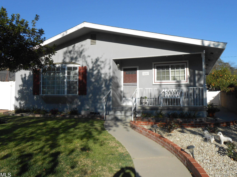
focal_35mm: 28
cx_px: 120
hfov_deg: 63.4
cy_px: 88
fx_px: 192
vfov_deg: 49.7
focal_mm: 4.6
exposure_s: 1/1250
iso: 80
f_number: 3.5
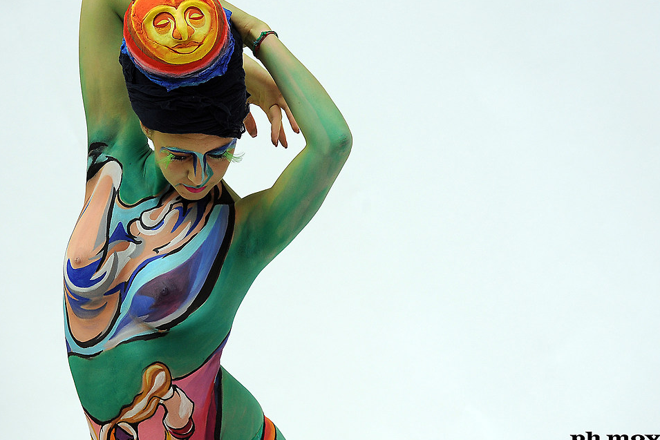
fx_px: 4602
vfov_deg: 5.5
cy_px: 184
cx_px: 316
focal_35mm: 251
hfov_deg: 8.2
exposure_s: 1/320
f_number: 7.1
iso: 800
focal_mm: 200
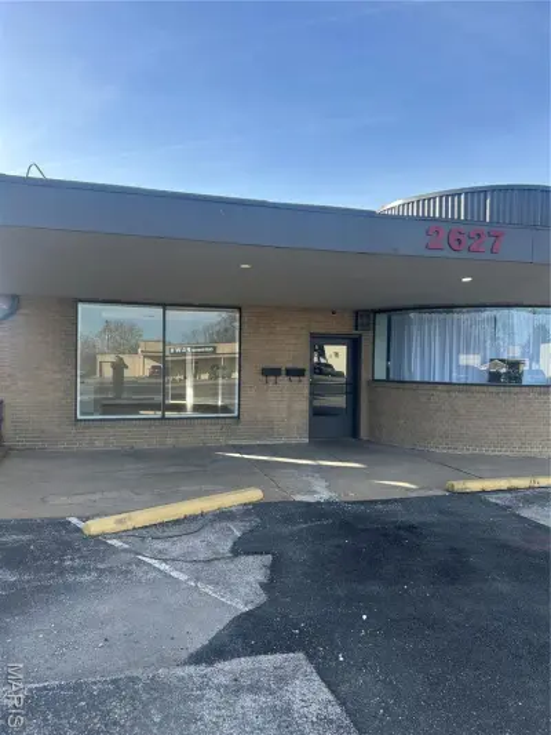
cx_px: 276
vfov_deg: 67.3
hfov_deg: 53.1
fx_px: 552
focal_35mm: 26
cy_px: 368
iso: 50
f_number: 1.5
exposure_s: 1/1597
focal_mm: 5.7
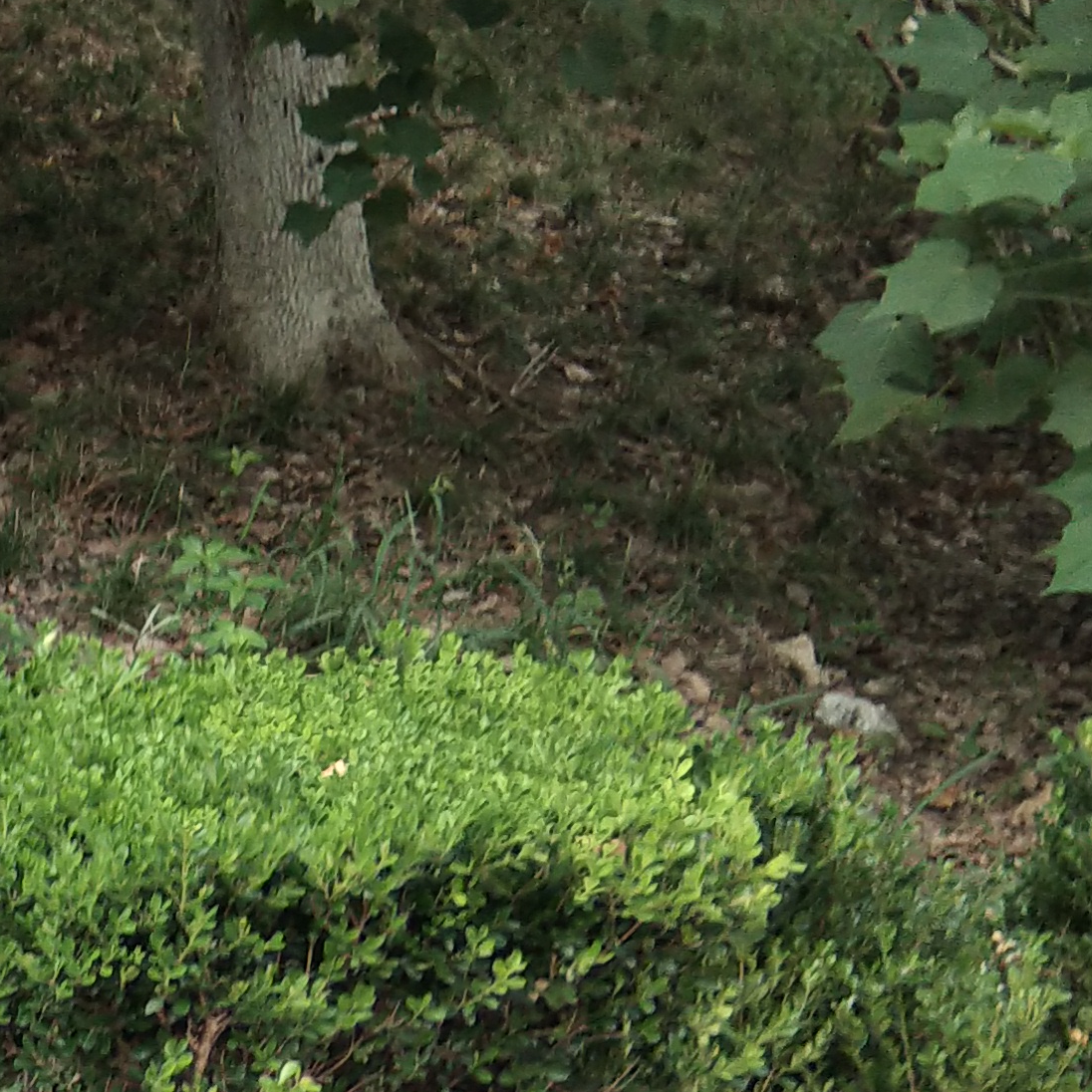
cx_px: -687
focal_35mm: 104
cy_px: 1051
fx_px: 3712
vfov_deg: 16.4
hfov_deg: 15.1
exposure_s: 1/100
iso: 50
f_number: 2.2
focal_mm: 3.69
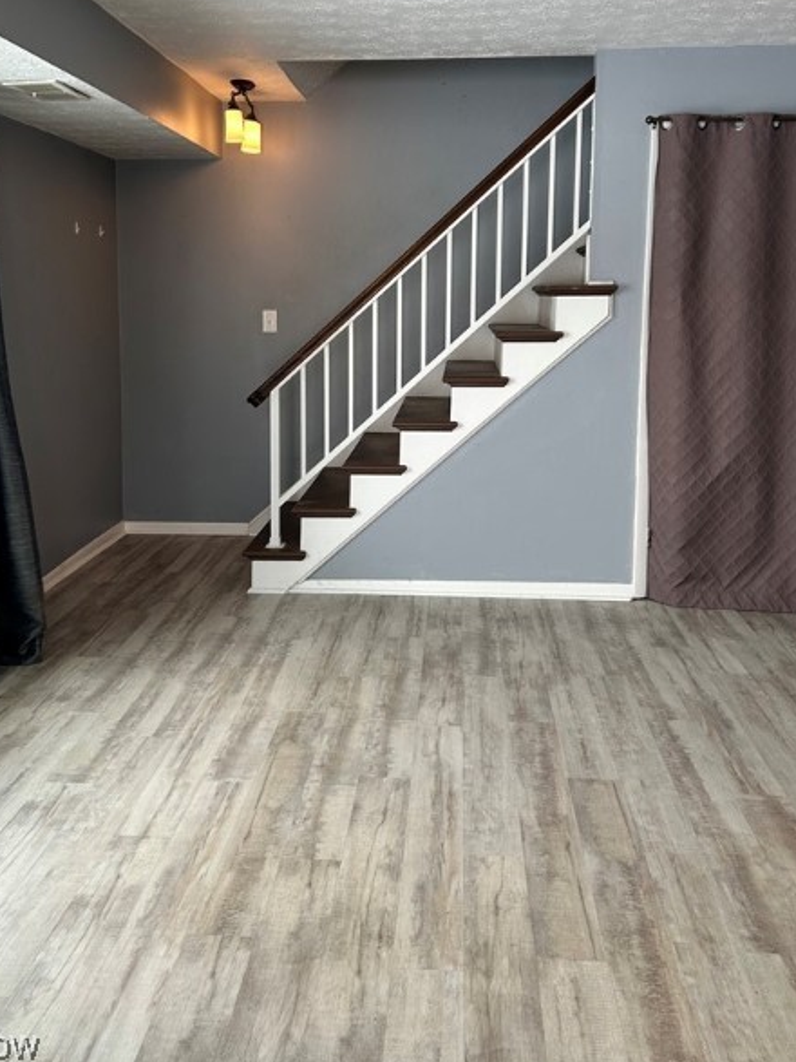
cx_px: 380
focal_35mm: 34
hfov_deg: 41.8
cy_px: 389
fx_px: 1043
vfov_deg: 53.3
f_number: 1.5
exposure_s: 1/120
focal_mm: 5.7
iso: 100
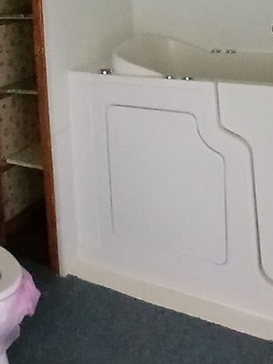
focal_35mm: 49
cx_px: 57
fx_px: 516
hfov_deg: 29.0
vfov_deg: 36.5
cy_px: 37
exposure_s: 1/13.3
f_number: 2.2
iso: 1250
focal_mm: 1.4
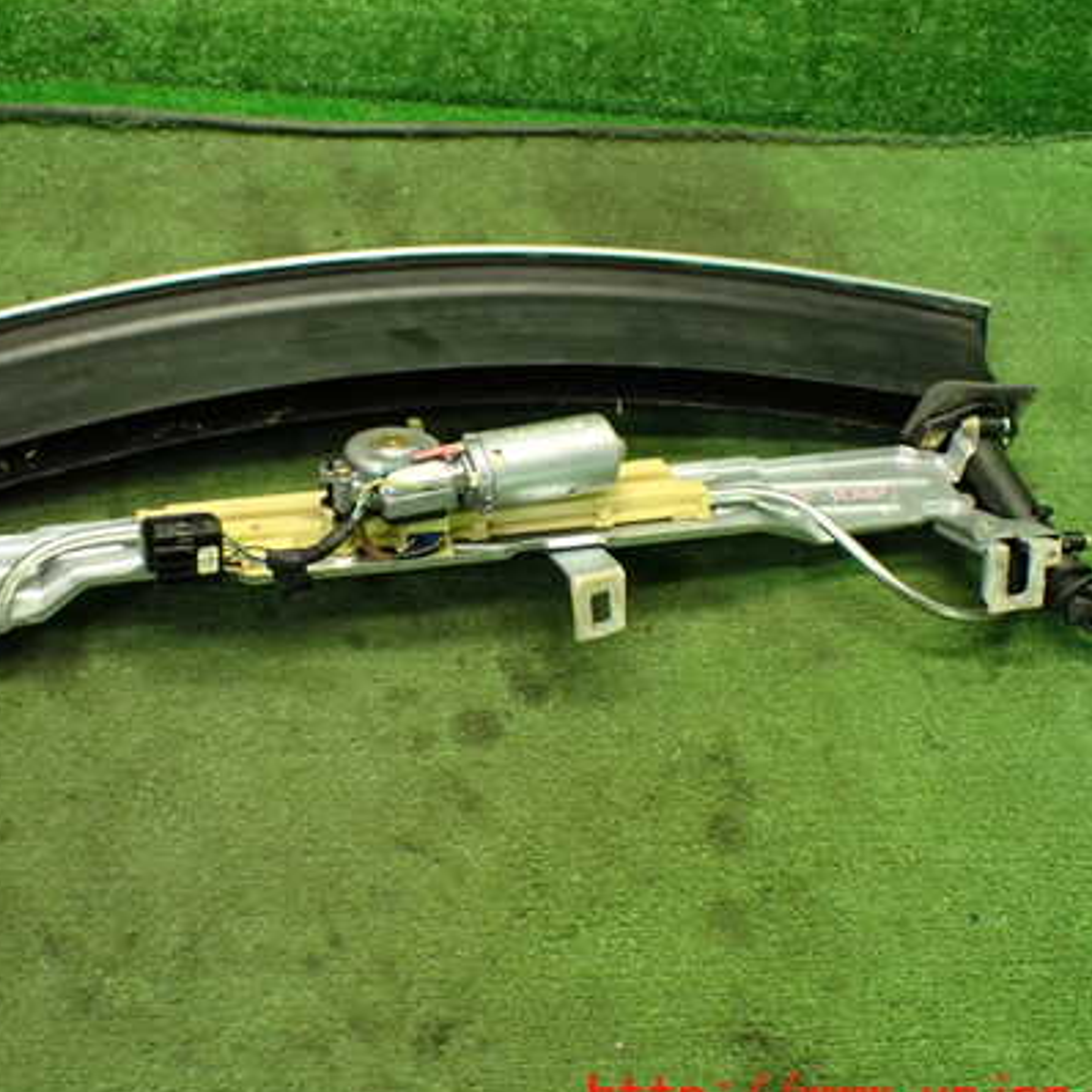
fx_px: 1428
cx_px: 384
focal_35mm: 40
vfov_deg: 41.8
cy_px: 519
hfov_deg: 41.4
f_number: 2.3
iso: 800
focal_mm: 5.4
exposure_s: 1/100
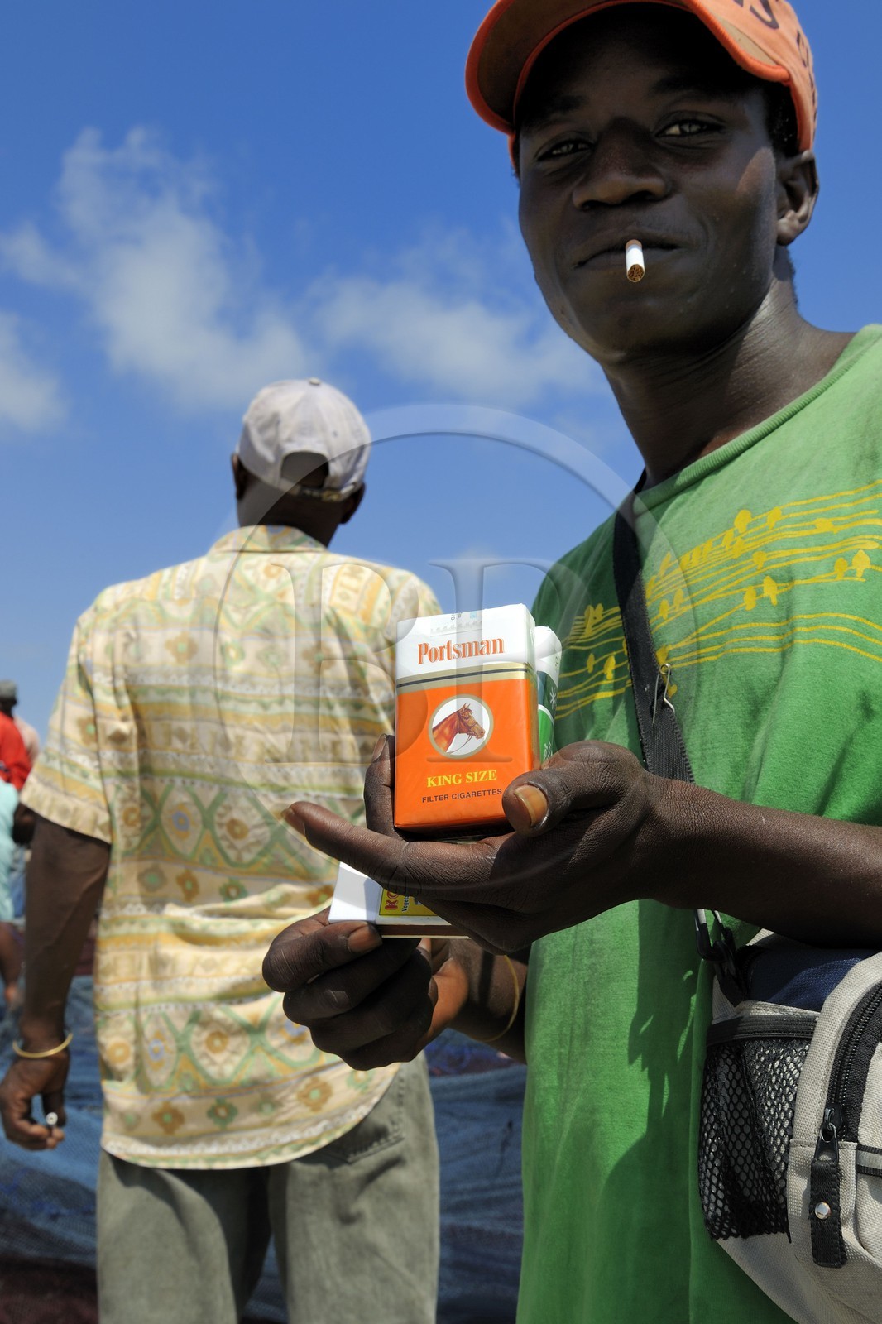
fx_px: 1397
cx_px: 441
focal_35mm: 38
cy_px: 662
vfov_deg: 50.7
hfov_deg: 35.0
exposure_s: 1/250
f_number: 13
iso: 200
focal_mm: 38
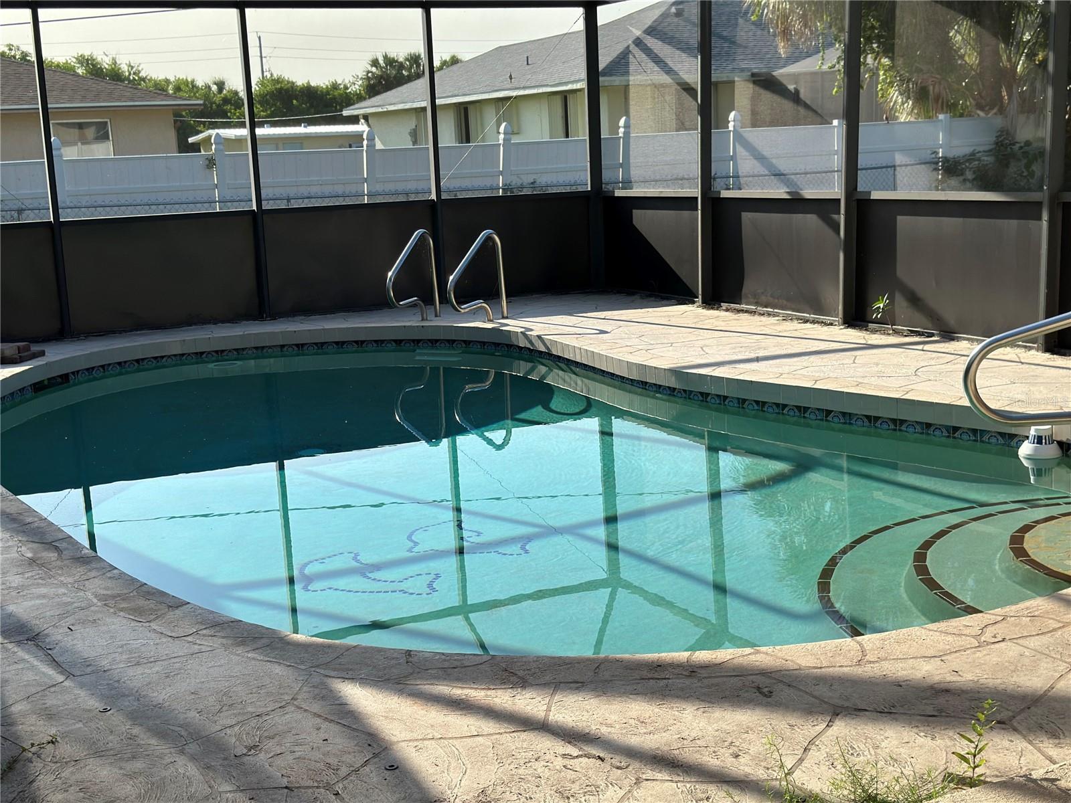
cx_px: 536
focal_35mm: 48
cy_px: 402
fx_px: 1485
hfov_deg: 39.7
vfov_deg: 30.3
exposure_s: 1/2358
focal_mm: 6.86
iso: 80
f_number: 1.78
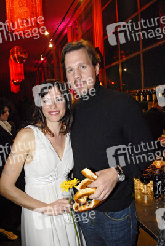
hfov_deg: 50.6
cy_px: 123
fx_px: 175
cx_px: 82
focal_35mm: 26
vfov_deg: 70.4
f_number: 4.5
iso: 500
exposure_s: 1/30
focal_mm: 17
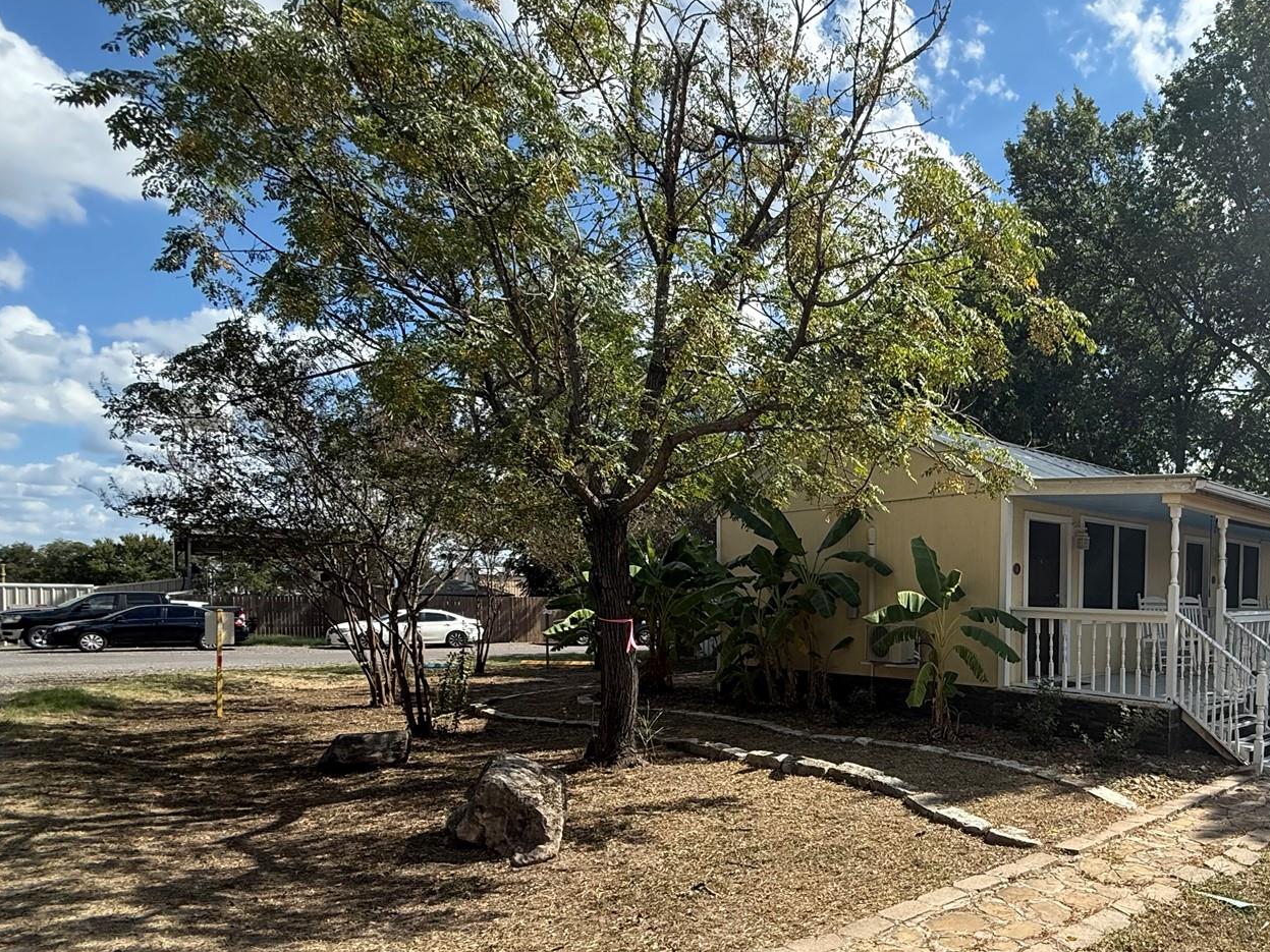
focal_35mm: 23
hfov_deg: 67.9
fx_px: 844
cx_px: 992
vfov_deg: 57.7
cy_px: 627
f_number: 2.2
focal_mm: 2.22
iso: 50
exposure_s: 1/1339
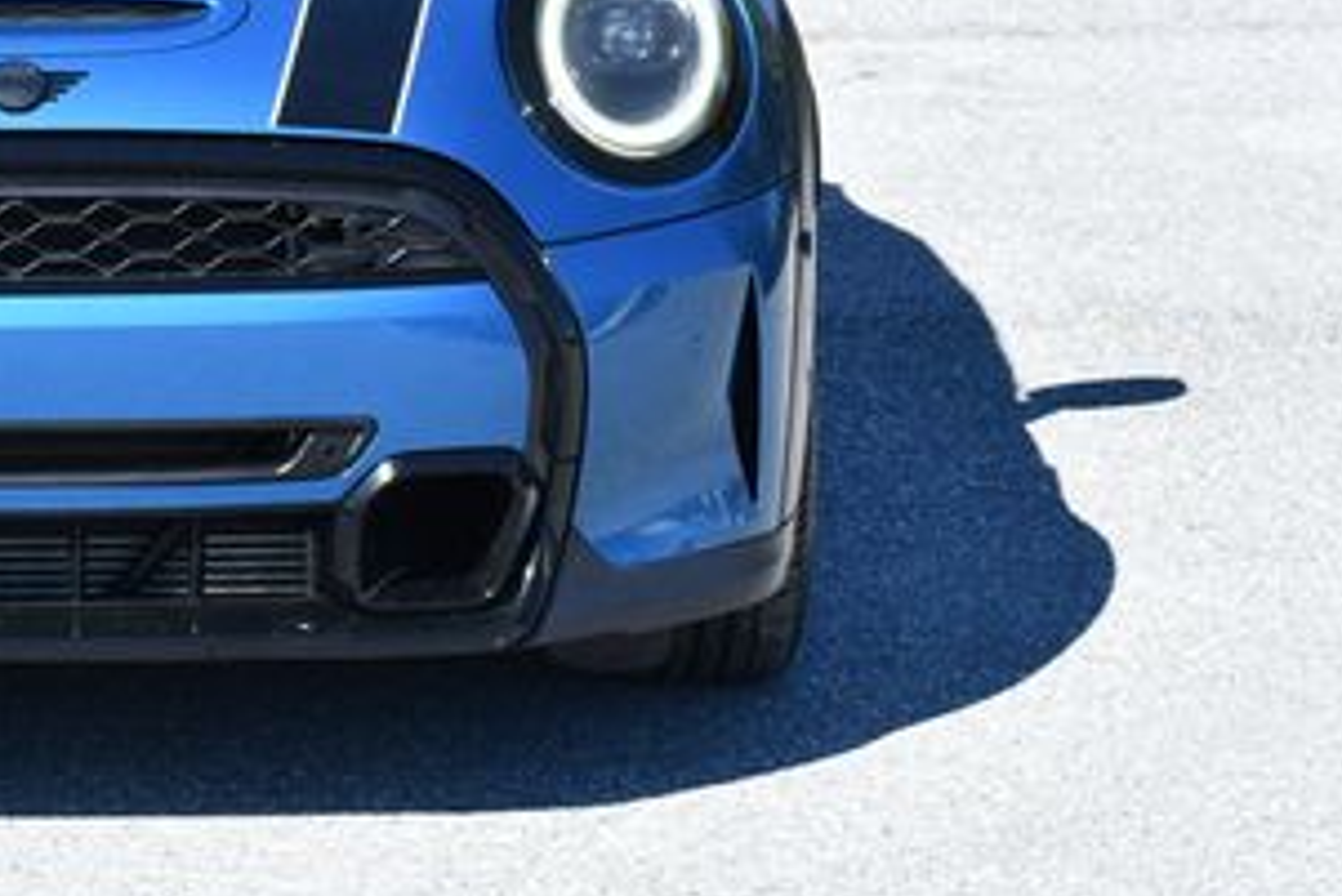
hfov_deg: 12.0
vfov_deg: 8.0
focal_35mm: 170
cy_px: -18
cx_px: 58
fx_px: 6340
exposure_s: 1/250
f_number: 8
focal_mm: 40
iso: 180
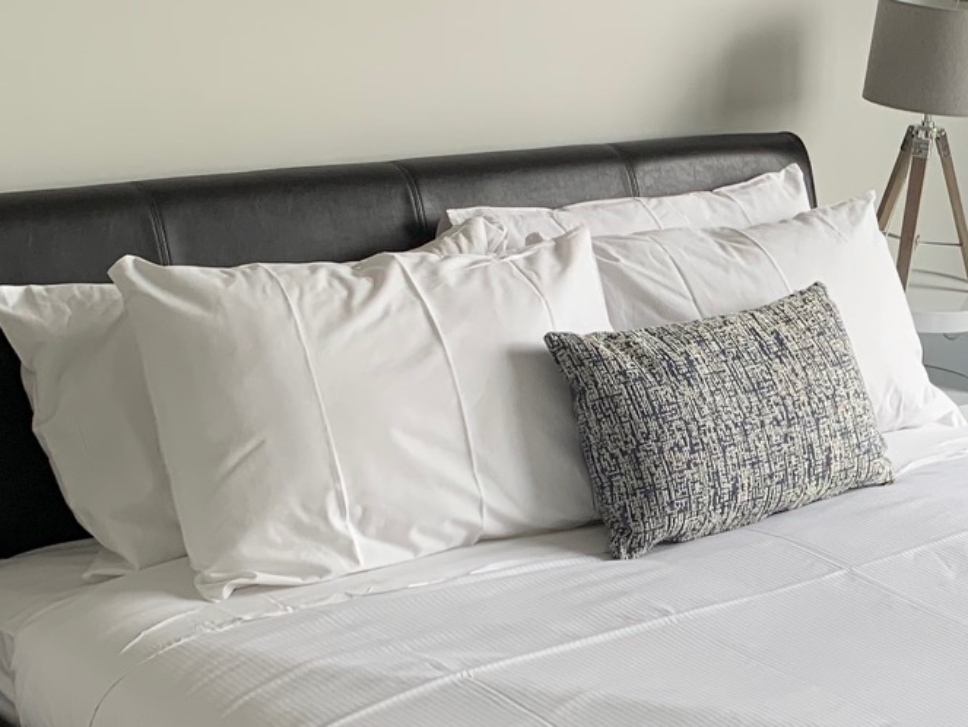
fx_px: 2210
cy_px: 463
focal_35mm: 79
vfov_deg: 18.6
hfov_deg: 23.6
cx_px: 991
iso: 50
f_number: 1.8
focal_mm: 4.25
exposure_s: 1/121
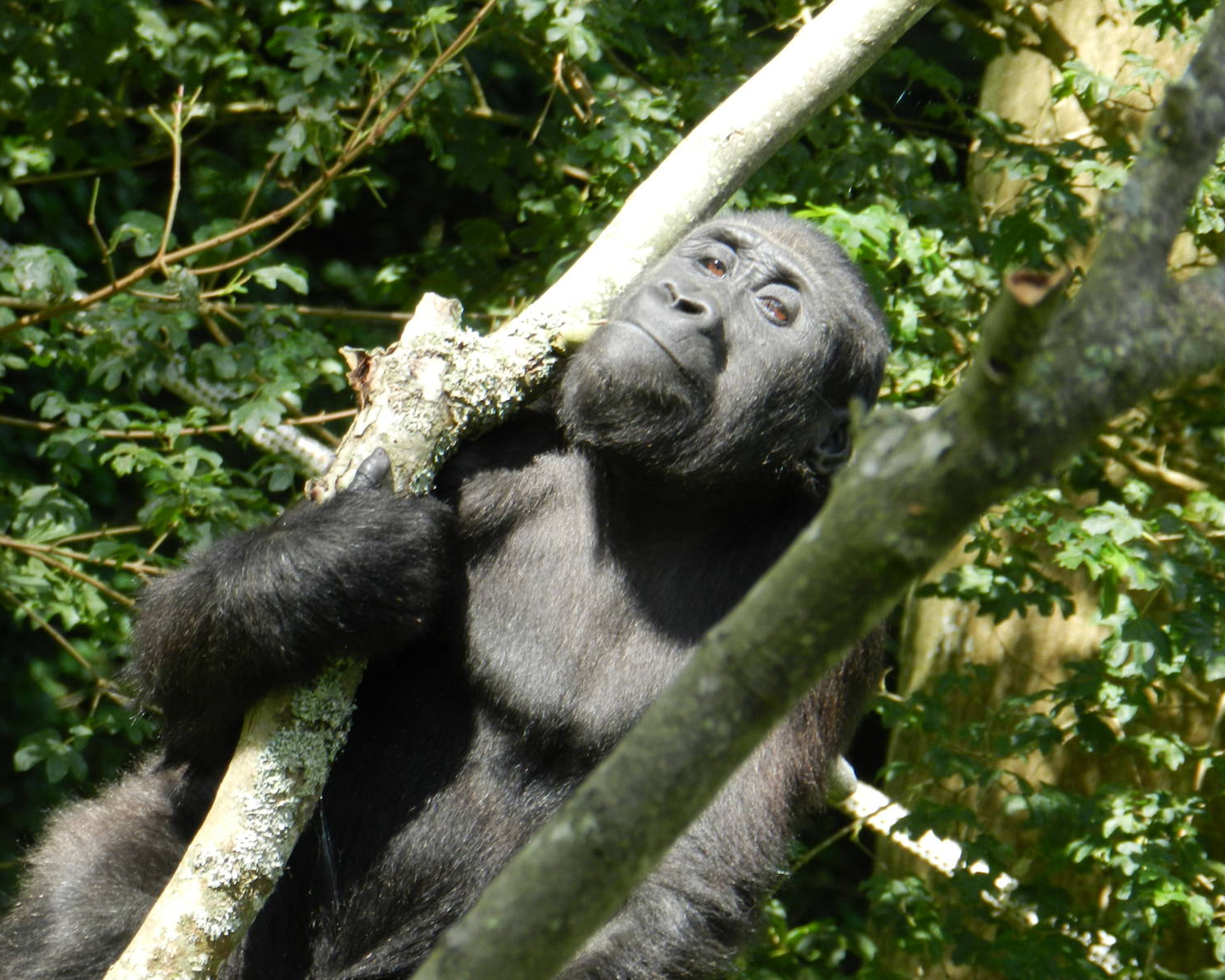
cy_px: 490
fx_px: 12871
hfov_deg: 5.4
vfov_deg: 4.4
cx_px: 637
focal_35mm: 355
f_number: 5.5
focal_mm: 60.5
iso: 160
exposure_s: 1/125
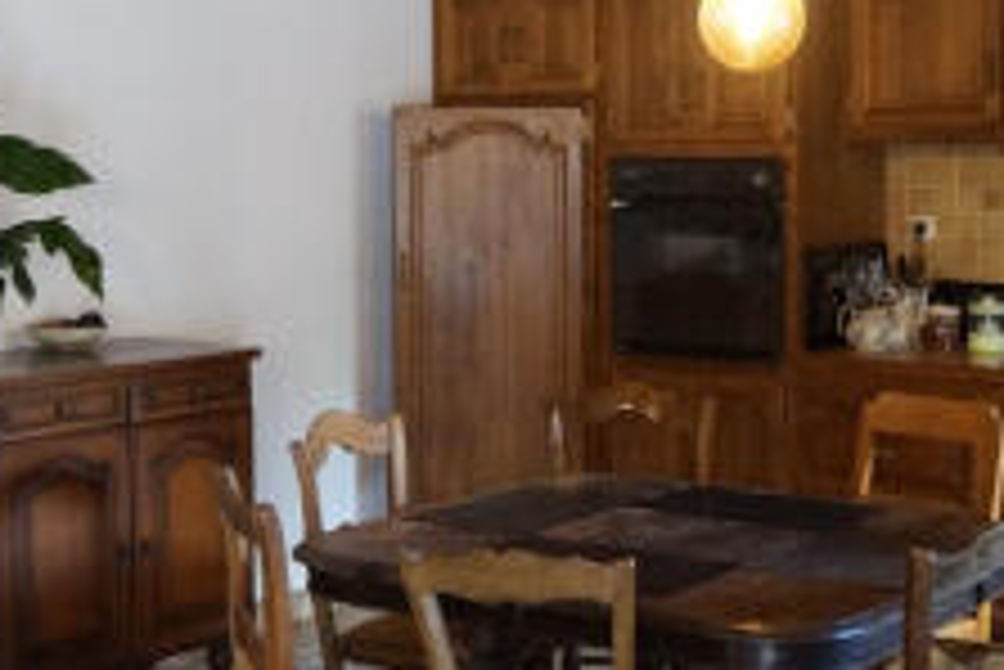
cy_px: 272
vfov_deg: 21.2
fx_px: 1786
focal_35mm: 64
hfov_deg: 31.3
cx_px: 608
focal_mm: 20
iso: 3200
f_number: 3.5
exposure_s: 1/125
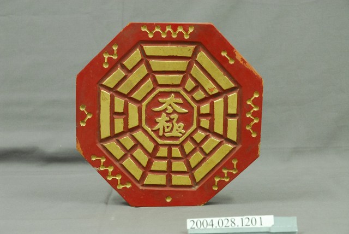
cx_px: 174
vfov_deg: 13.1
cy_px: 117
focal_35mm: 105
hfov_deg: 19.4
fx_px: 1019
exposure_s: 1/5
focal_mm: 70
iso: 1000
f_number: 8
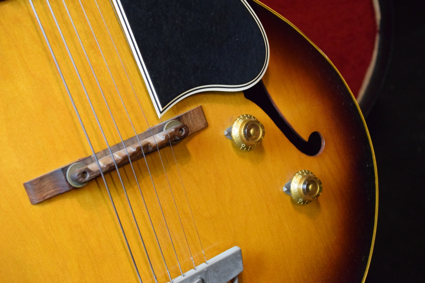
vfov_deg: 16.6
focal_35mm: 82
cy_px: 142
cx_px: 212
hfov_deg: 24.6
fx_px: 974
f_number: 5.6
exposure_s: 1/60
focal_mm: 55
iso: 6400
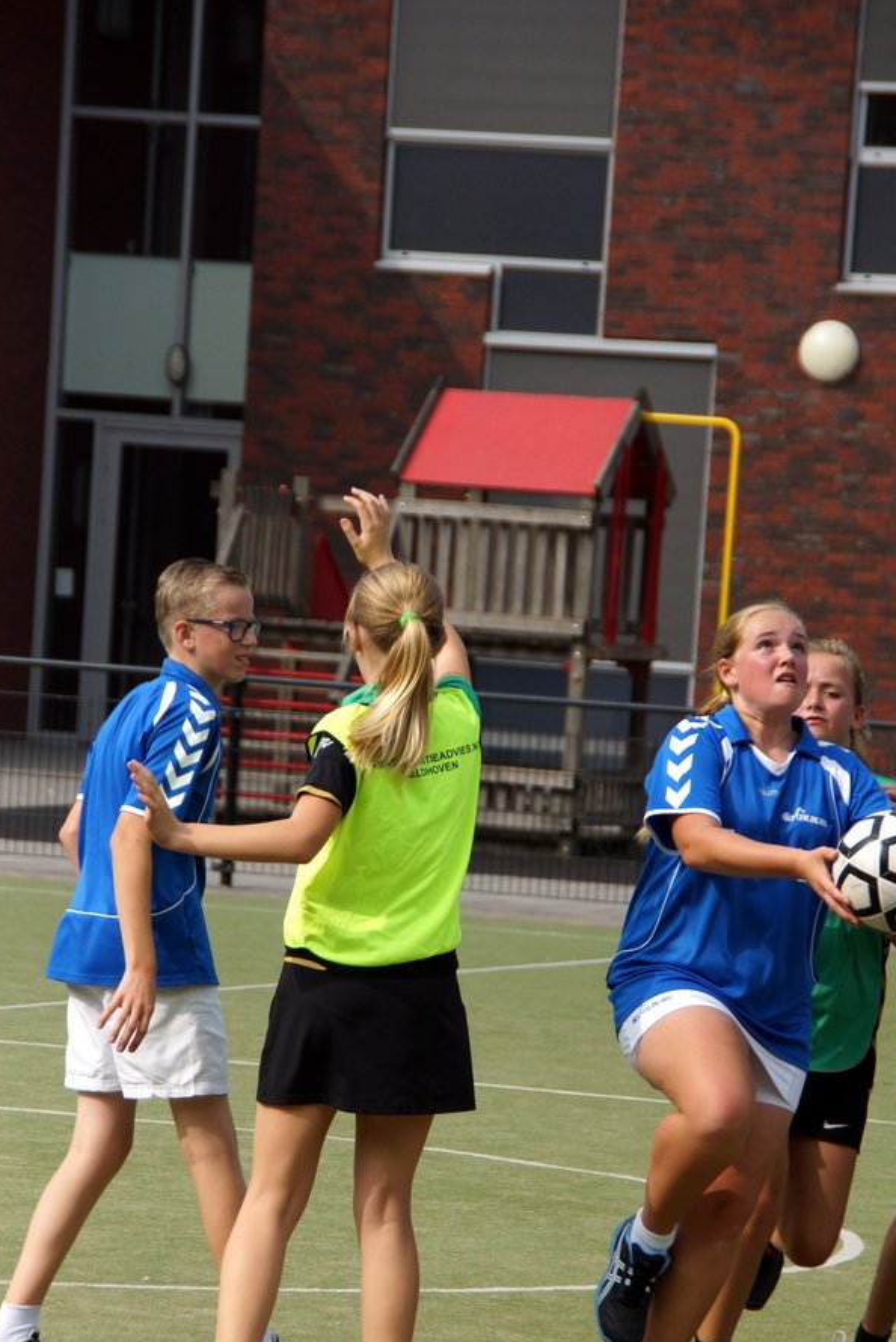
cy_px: 743
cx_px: 470
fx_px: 7721
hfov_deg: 6.6
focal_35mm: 207
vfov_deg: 9.9
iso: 400
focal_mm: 120
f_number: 6.3
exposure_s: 1/2000
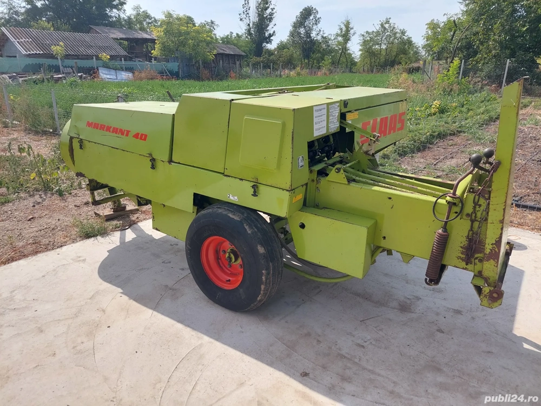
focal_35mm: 24
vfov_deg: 56.8
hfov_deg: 71.6
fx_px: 375
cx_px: 270
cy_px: 203
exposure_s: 1/1376
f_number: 1.8
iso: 40
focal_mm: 5.23
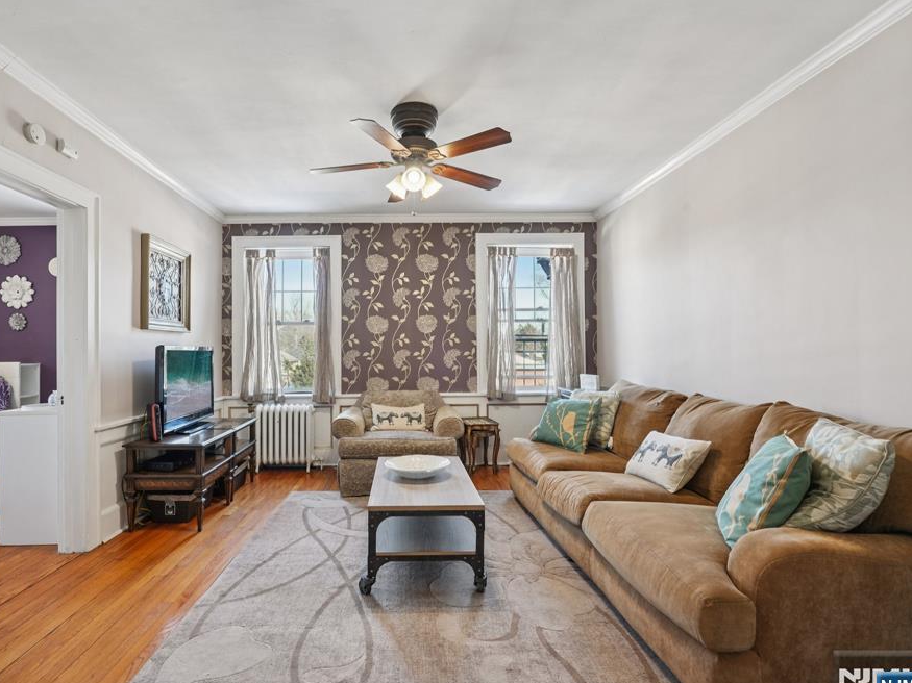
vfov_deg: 71.6
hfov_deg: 87.4
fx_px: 474
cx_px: 405
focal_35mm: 18
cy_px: 346
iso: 400
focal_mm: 16
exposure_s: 1/13
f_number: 9
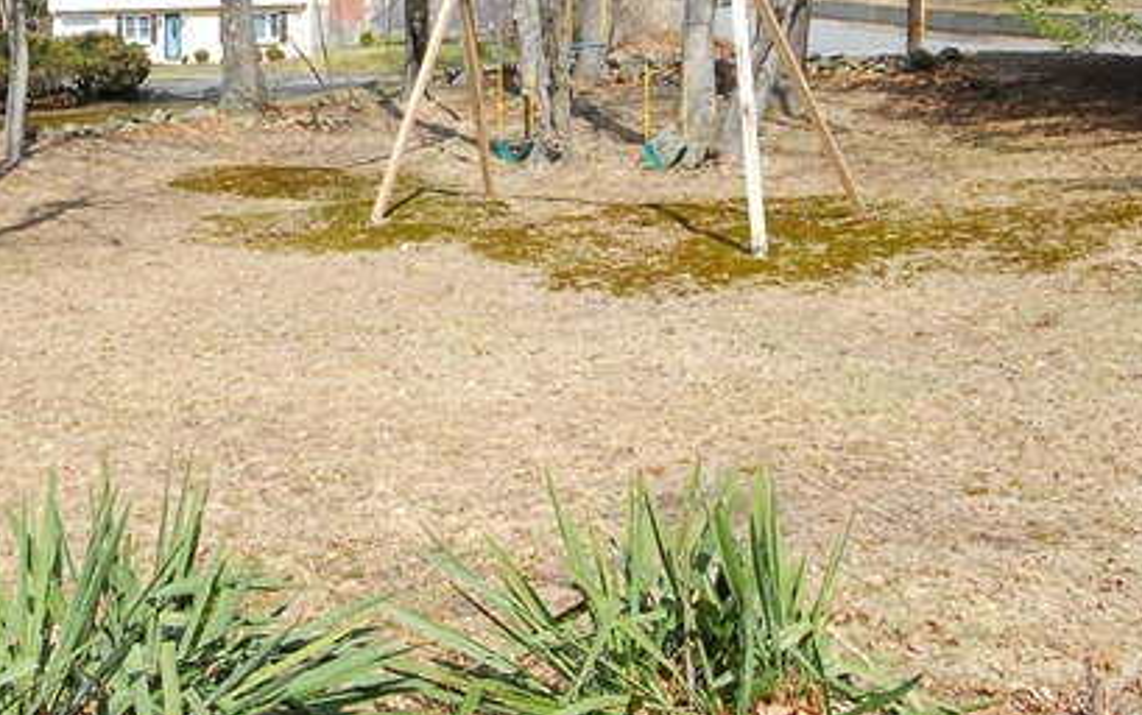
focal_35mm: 46
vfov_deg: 26.8
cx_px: 262
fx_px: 1432
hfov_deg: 41.9
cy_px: 39
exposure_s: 1/400
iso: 400
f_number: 9
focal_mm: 12
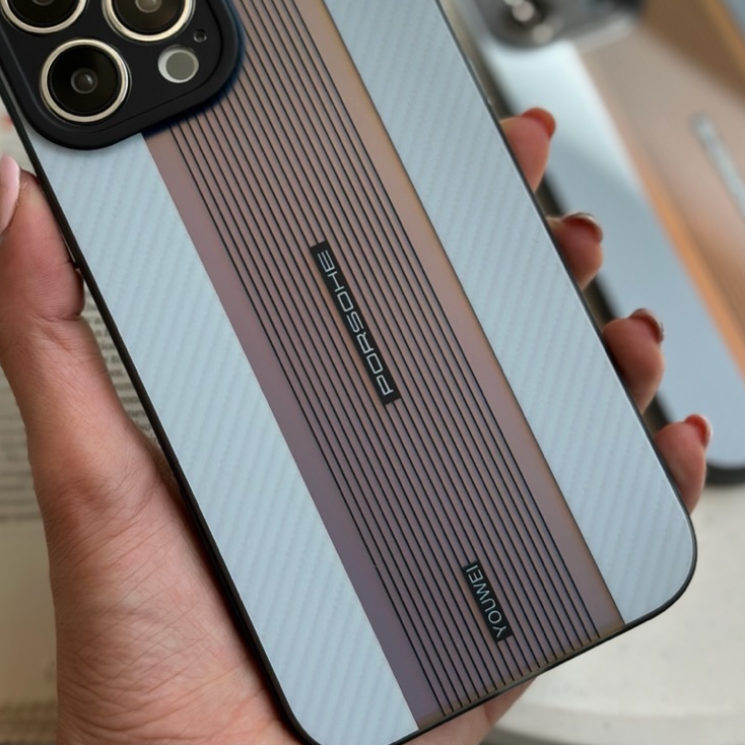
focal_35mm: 74
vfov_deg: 23.2
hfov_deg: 23.4
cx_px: 392
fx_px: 1802
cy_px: 224
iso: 100
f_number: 1.78
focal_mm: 6.86
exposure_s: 1/2890
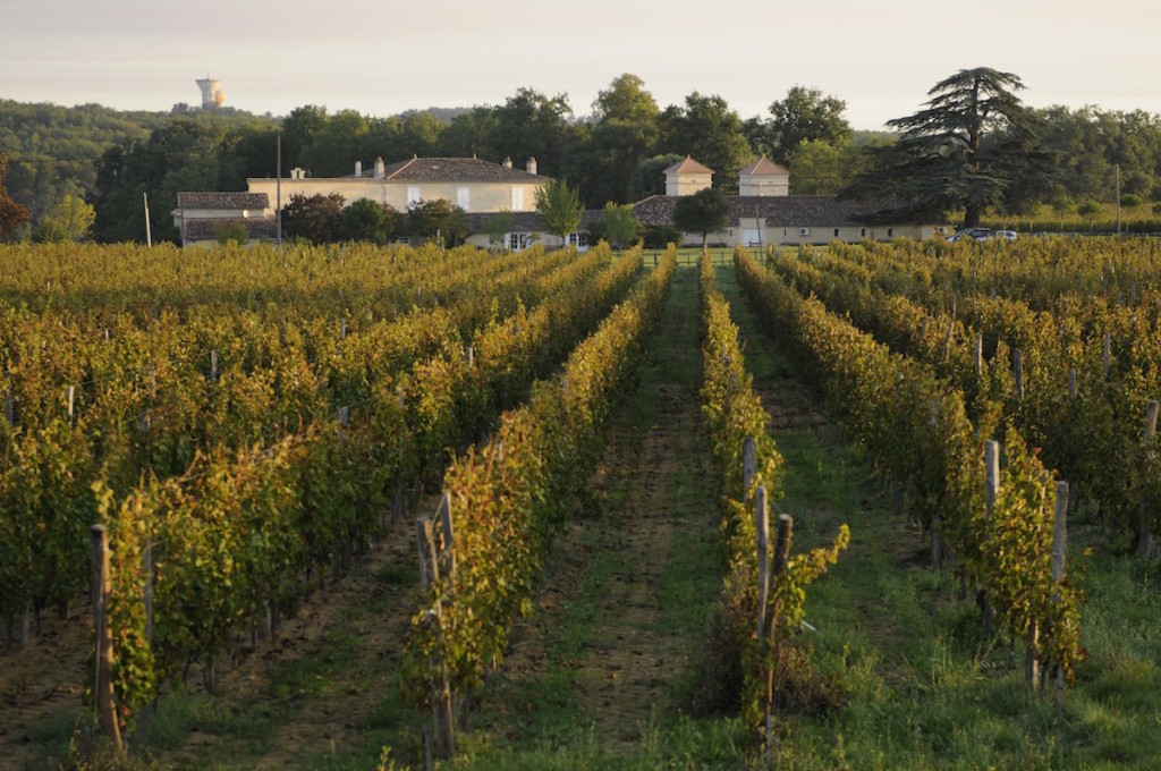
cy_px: 386
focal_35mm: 82
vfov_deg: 16.5
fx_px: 2657
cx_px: 580
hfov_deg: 24.6
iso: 200
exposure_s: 1/640
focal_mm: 55
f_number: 2.8
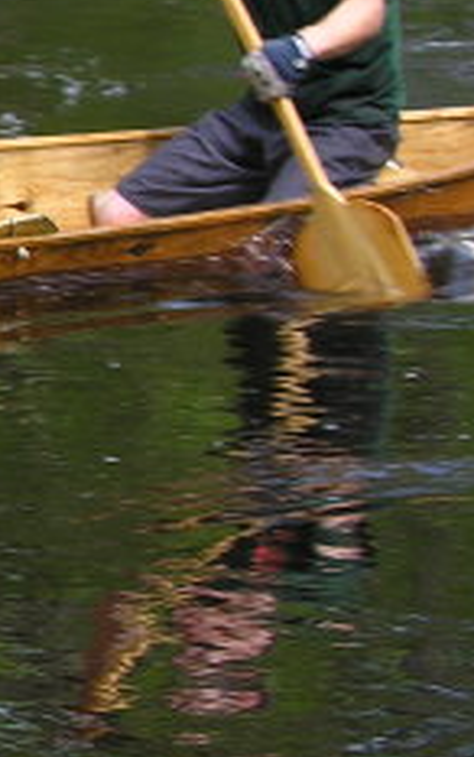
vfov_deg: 9.7
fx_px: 4456
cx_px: -945
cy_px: 526
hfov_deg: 5.7
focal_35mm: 216
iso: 50
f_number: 3.1
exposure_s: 1/125
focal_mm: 13.8
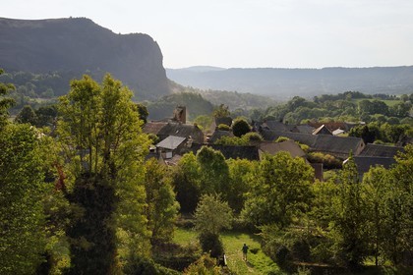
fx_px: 505
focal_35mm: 44
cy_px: 138
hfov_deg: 44.5
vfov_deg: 30.5
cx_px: 206
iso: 200
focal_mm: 44
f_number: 14
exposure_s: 1/250
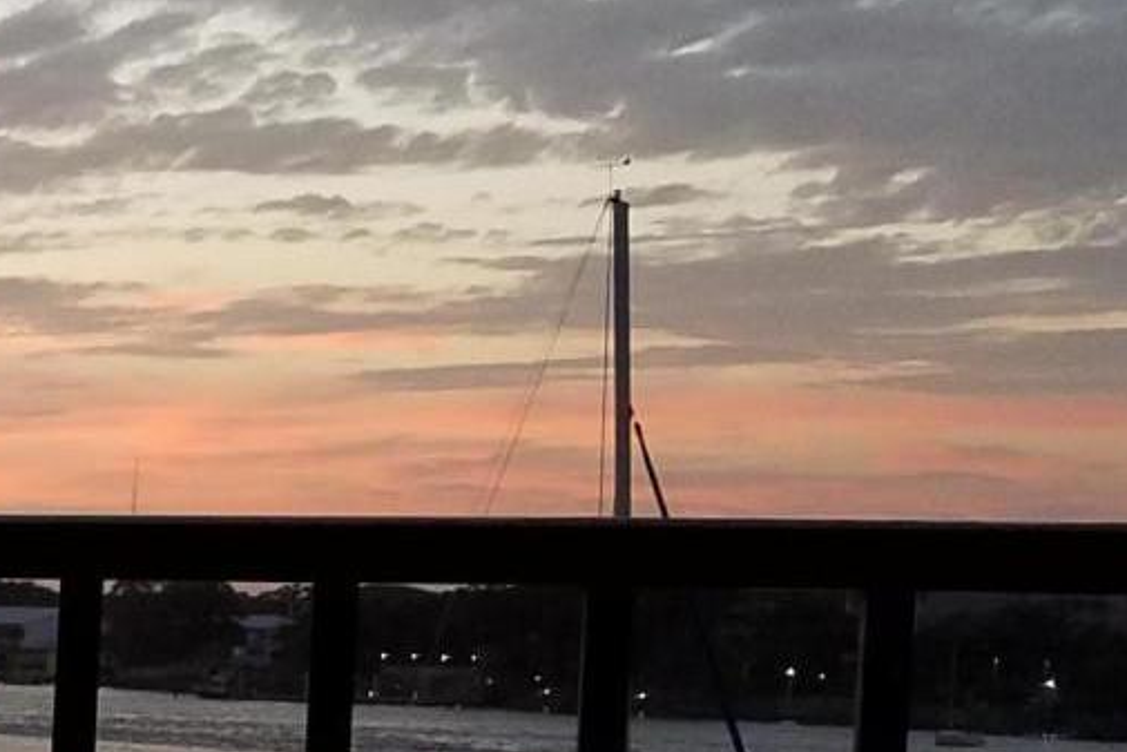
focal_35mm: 107
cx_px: -725
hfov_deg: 16.7
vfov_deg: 12.5
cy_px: 881
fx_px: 3350
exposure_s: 1/60
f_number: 1.7
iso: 125
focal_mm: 4.2
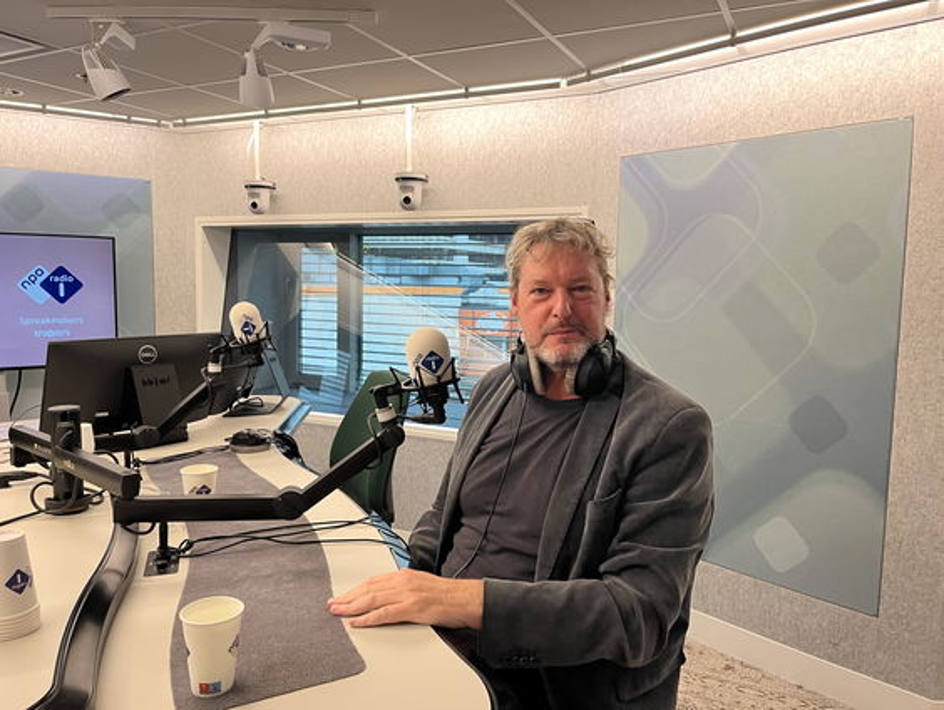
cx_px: 472
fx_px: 710
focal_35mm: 26
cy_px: 355
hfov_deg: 67.3
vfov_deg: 53.1
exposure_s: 1/63
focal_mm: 5.1
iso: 125
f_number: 1.6
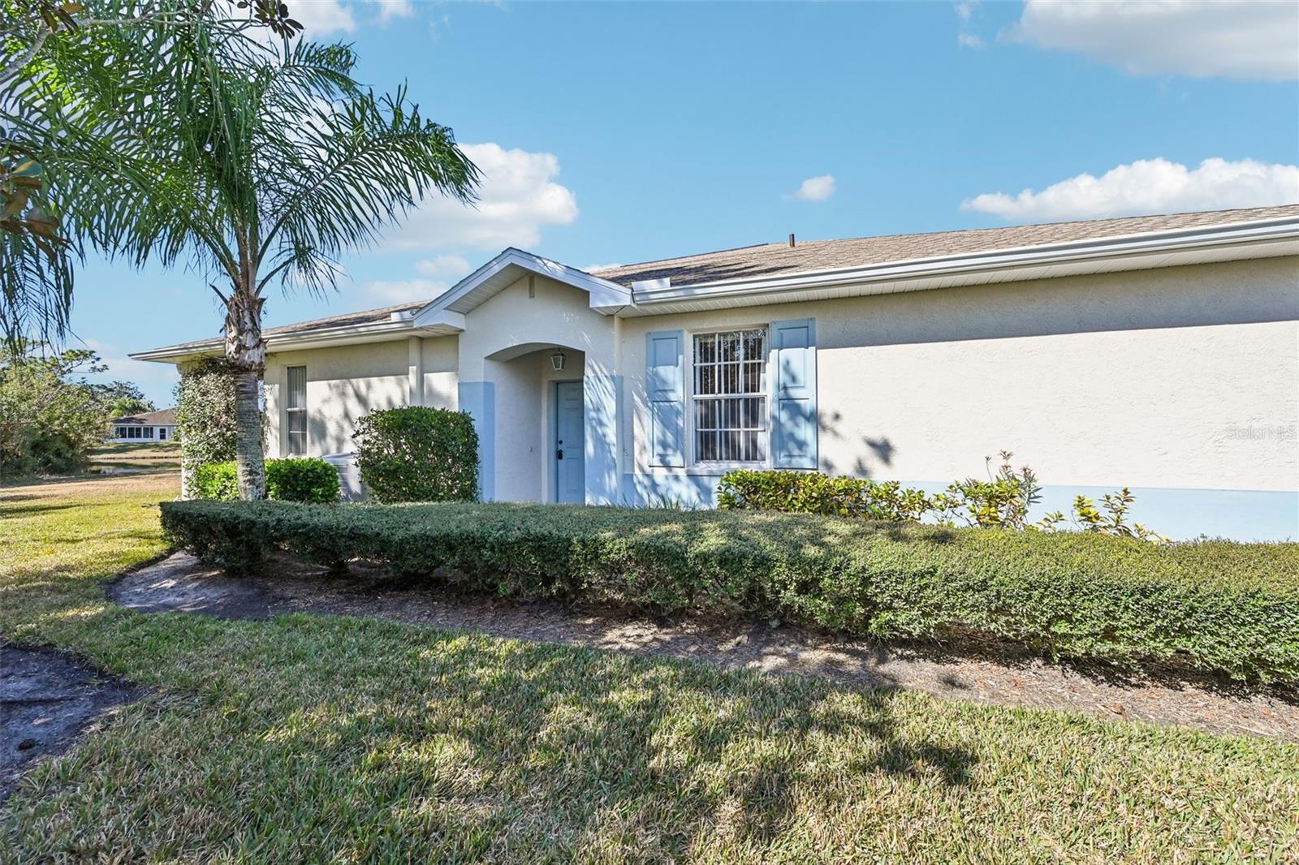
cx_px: 650
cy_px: 432
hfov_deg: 104.3
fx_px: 505
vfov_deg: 81.2
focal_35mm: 14
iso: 400
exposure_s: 1/500
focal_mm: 14
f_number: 8
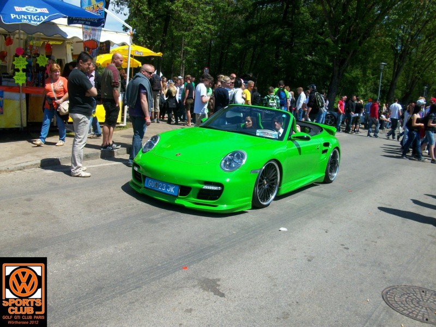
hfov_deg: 54.0
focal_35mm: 34
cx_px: 218
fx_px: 428
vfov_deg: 41.8
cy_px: 164
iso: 80
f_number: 5.5
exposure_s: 1/345
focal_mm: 5.7
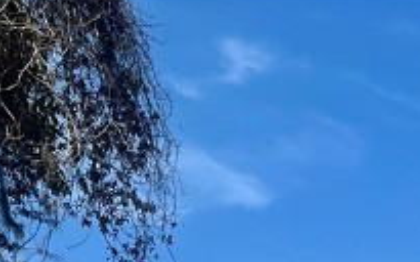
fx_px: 1579
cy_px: 772
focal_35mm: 138
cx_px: 611
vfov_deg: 8.2
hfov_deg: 14.3
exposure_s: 1/4149
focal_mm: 5.1
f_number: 1.6
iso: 50
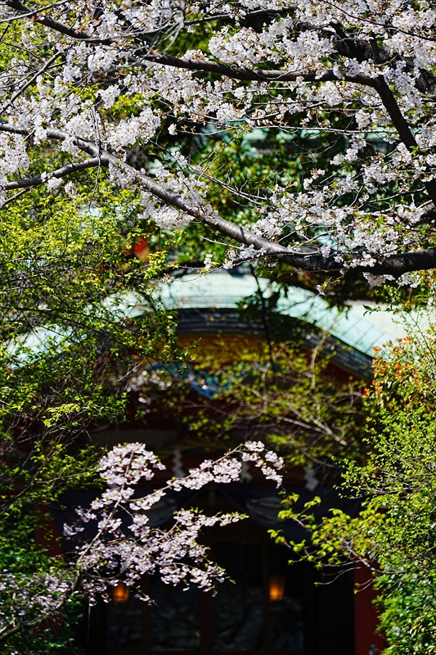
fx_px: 5234
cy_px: 328
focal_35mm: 288
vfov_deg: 7.2
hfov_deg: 4.8
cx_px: 218
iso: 100
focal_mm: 288
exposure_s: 1/400
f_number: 6.3
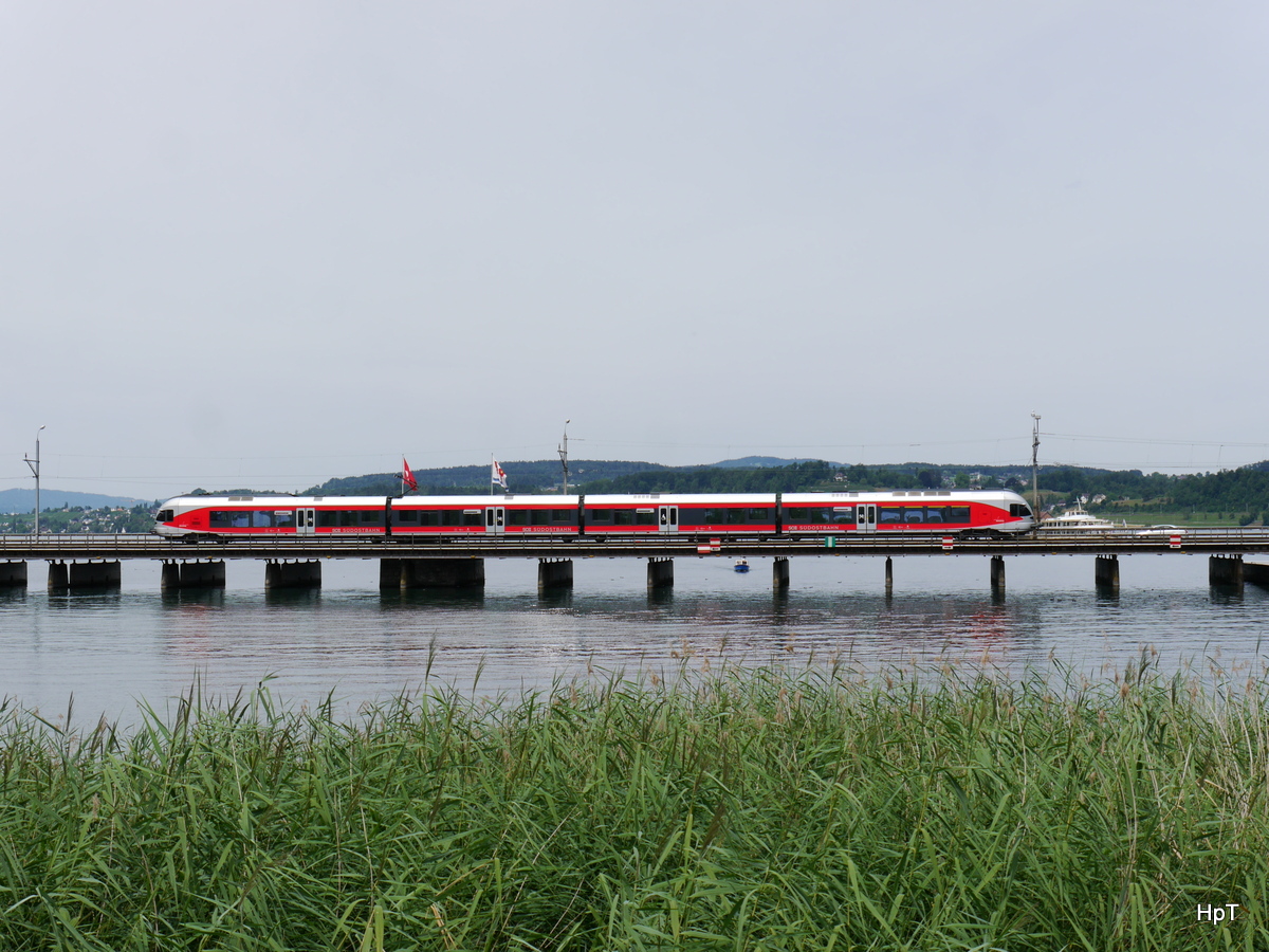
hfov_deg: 33.2
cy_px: 476
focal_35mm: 58
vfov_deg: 25.2
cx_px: 634
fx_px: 2126
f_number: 10
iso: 160
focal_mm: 29
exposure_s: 1/400
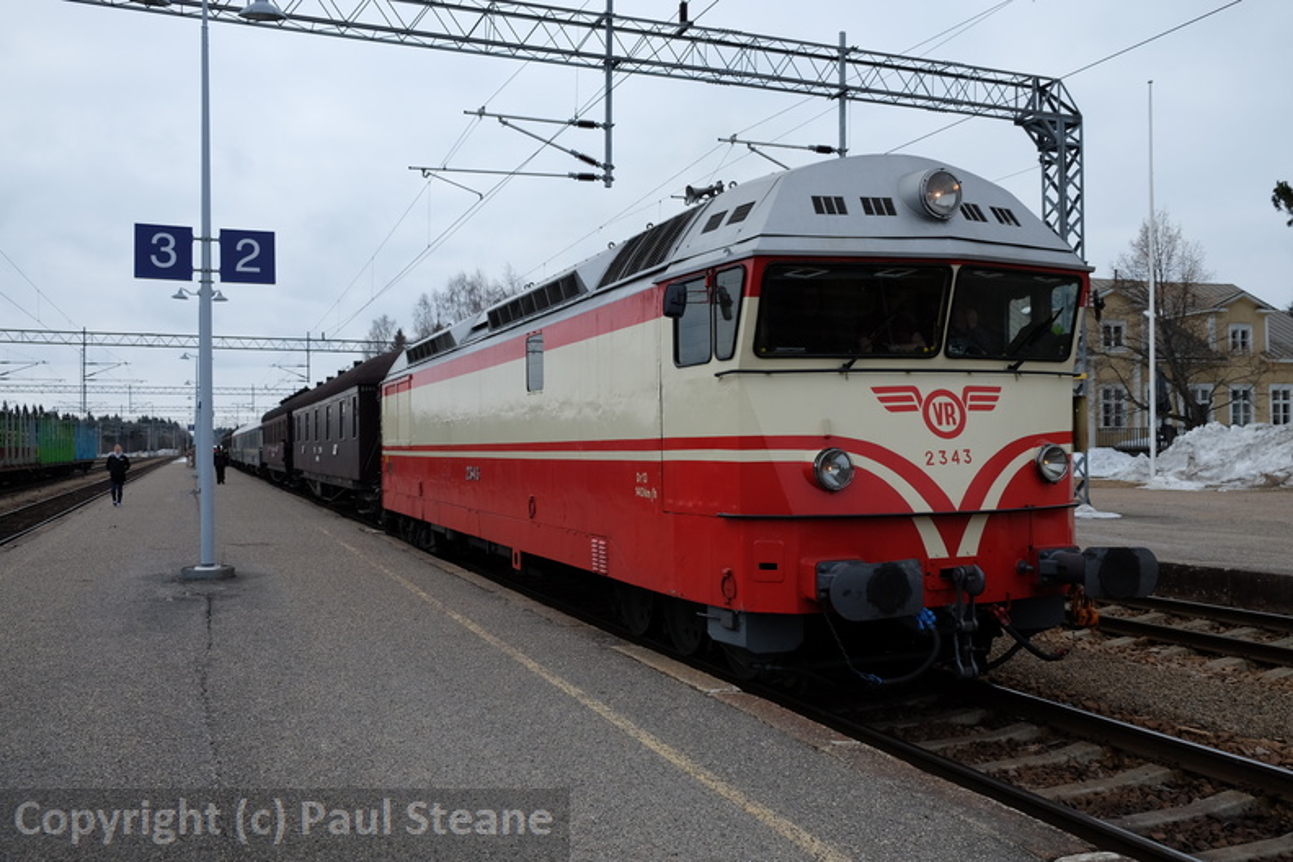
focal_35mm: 31
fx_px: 1113
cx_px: 646
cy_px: 431
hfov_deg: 60.3
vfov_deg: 42.3
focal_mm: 20.5
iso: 200
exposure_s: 1/500
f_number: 5
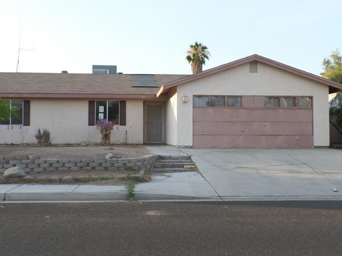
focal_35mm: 43
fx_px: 425
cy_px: 117
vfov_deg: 33.6
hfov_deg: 43.8
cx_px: 156
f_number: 3.4
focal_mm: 6.2
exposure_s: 1/250
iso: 100
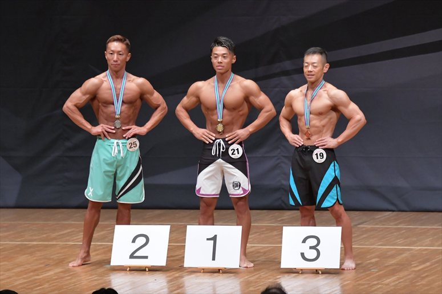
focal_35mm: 270
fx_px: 3313
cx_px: 221
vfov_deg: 5.1
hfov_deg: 7.6
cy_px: 147
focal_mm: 180
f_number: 5.6
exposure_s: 1/400
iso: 6400
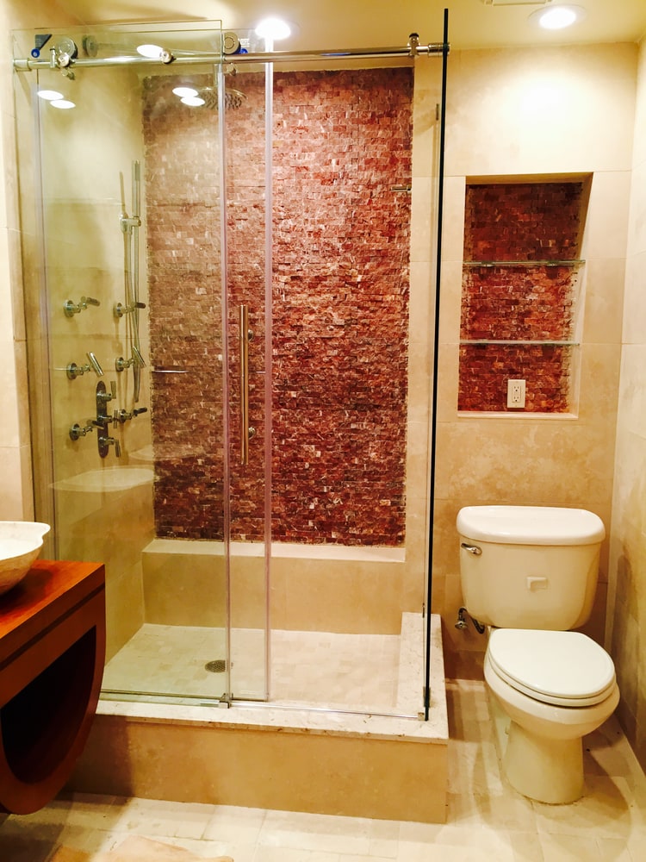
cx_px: 323
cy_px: 431
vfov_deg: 61.7
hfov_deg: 48.2
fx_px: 722
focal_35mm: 29
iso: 64
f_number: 2.2
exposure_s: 1/30
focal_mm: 4.15
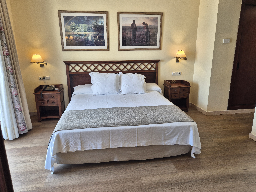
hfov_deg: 71.6
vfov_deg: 56.8
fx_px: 177
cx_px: 128
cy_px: 95
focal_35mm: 24
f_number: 1.8
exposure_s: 1/100
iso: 64
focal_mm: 5.4
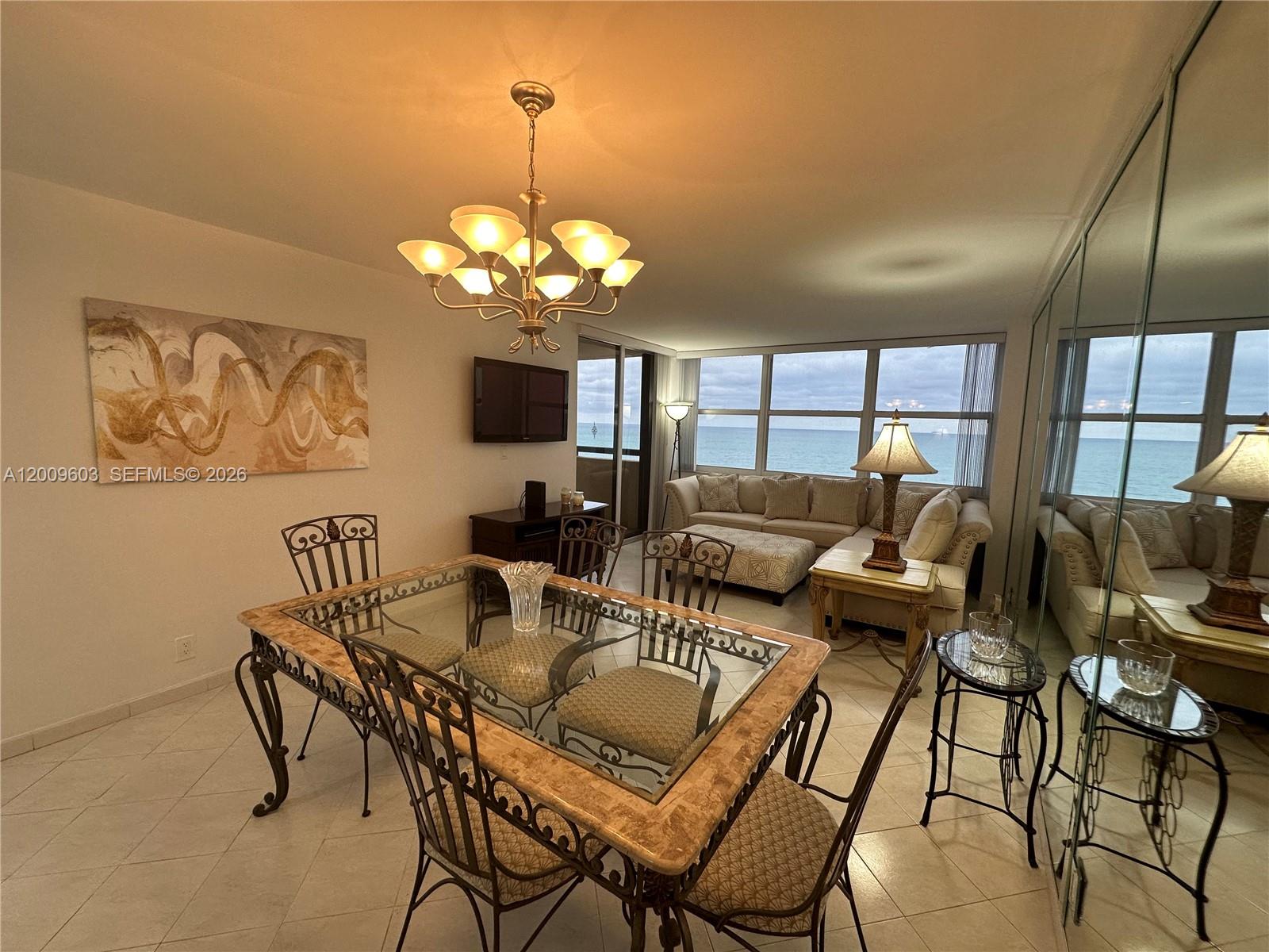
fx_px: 513
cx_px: 634
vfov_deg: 85.7
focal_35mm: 14
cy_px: 476
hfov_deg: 102.1
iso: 125
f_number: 2.2
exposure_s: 1/120
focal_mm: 2.22
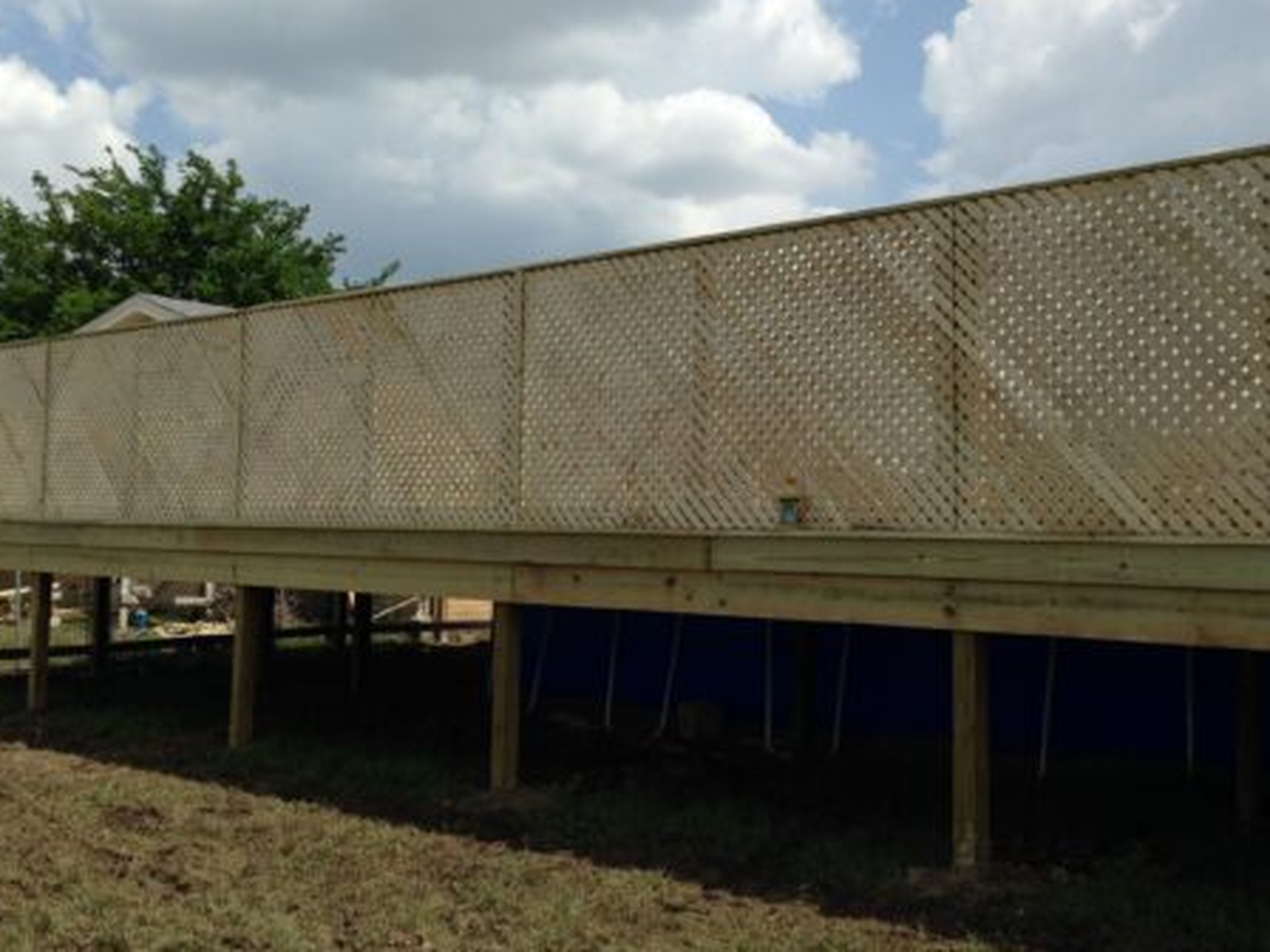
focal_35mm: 46
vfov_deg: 31.5
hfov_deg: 41.2
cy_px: 415
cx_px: 617
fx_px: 1688
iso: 50
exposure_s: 1/2008
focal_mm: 4.12
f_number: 2.4
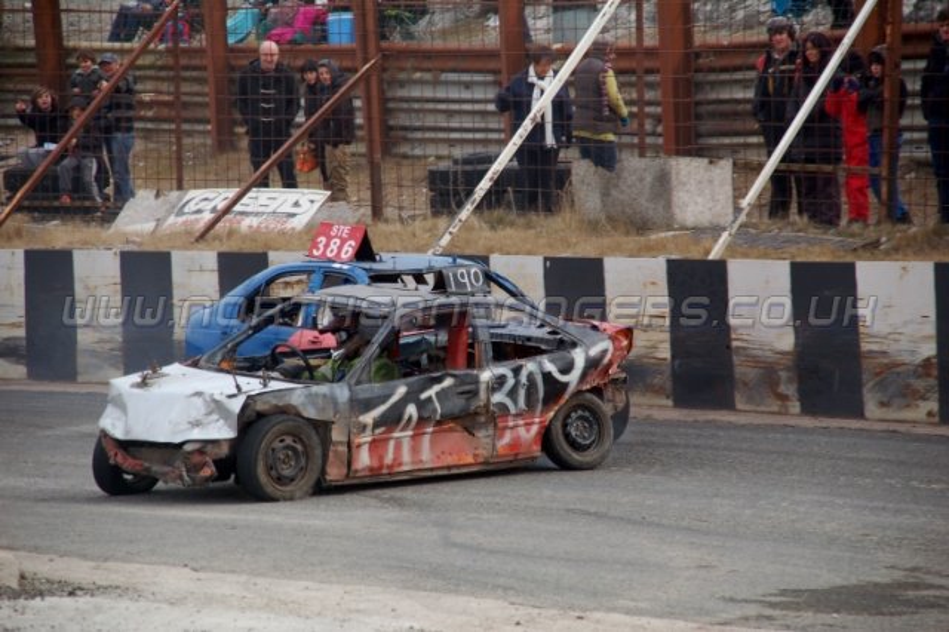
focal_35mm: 202
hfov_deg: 10.2
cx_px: 474
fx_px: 5335
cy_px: 316
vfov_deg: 6.8
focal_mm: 135
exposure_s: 1/640
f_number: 6
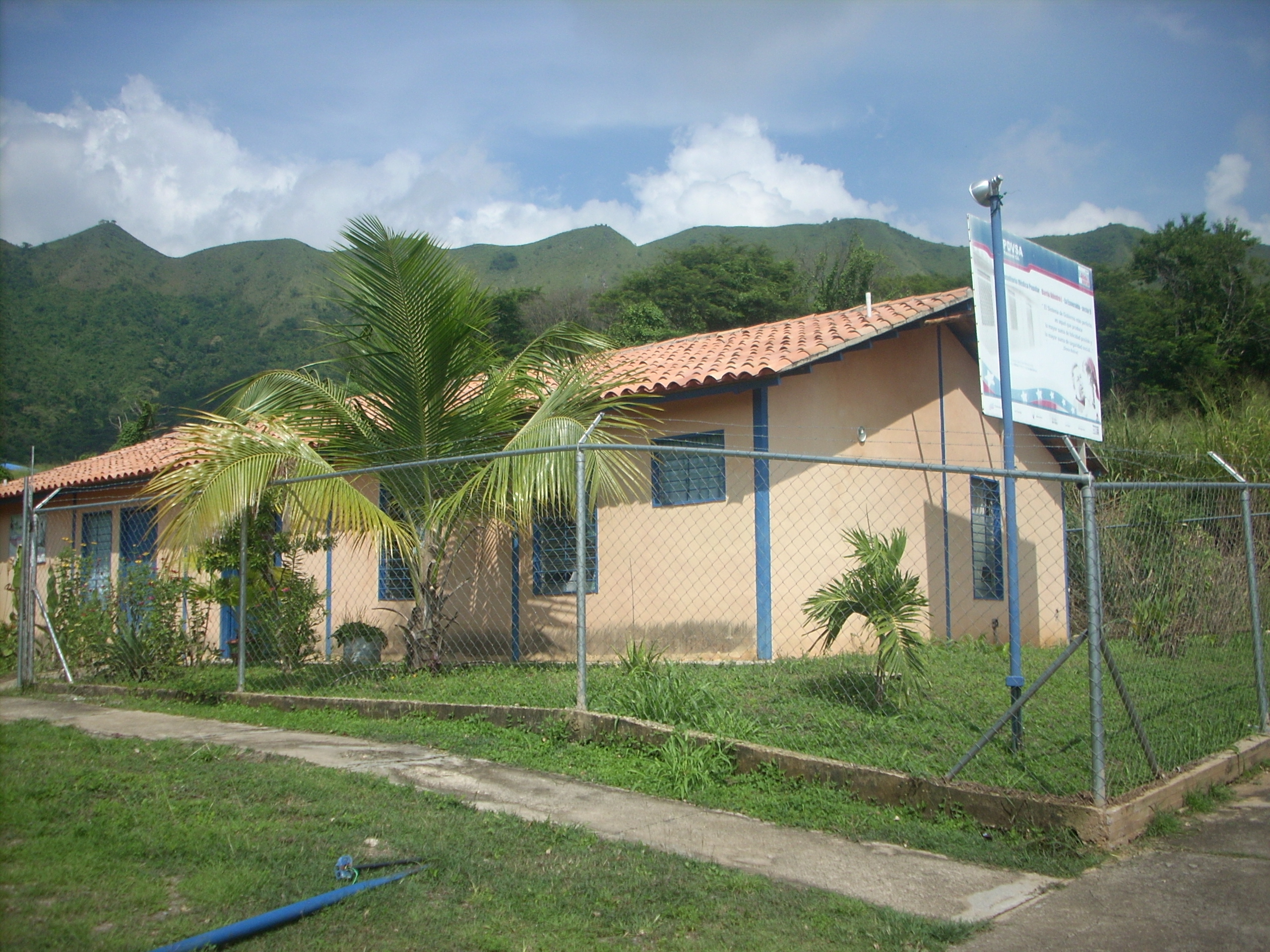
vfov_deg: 38.7
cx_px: 635
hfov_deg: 50.1
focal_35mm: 37
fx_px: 1357
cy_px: 476
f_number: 5.6
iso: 64
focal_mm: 6.2
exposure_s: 1/386
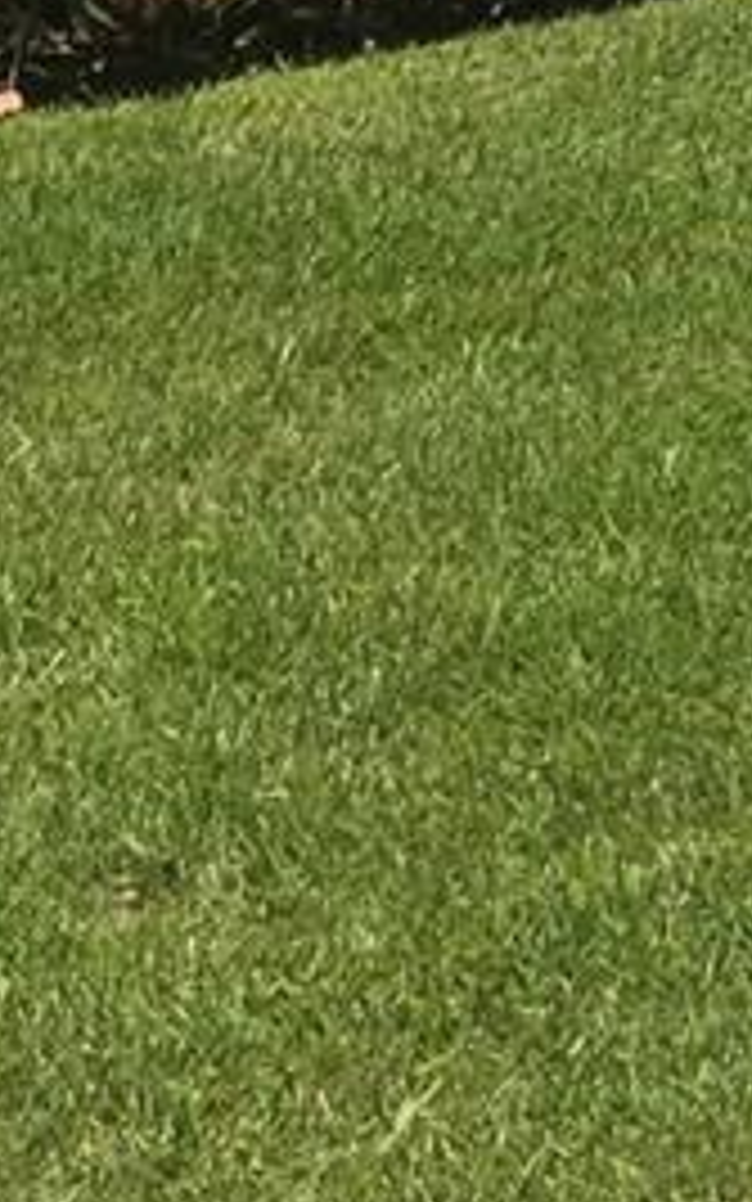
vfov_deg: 12.9
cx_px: 1779
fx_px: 4523
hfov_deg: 8.7
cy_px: -1328
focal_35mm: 138
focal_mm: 4.15
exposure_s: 1/1326
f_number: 2.2
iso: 25
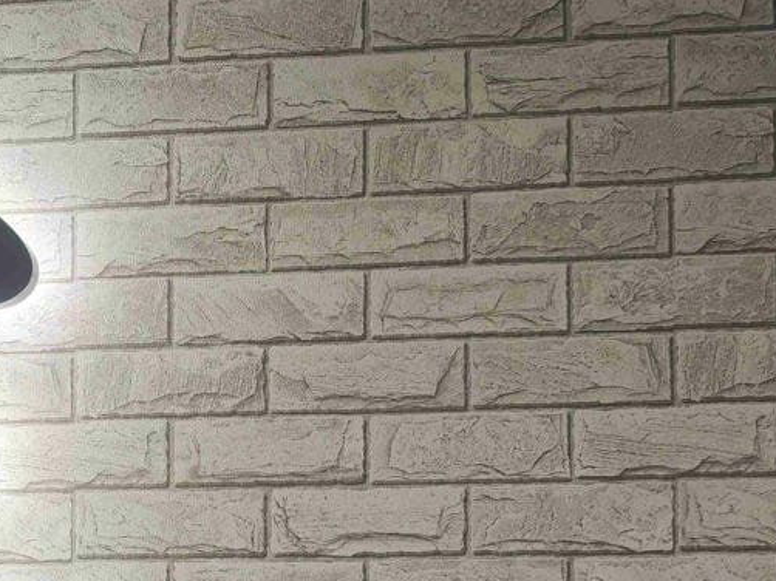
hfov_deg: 15.6
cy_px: 596
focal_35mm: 122
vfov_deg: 12.0
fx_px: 2734
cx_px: -145
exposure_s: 1/120
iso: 250
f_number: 2
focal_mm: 8.72
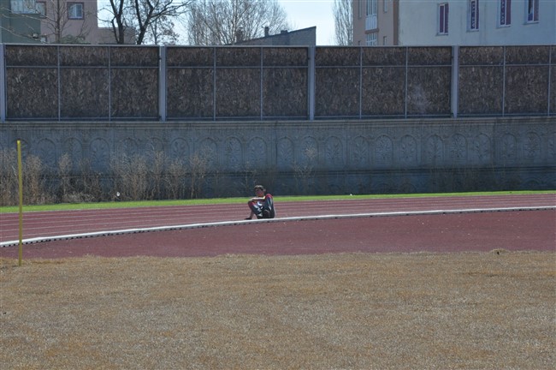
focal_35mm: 158
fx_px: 2430
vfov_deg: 8.7
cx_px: 278
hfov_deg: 13.1
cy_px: 185
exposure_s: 1/800
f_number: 14
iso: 1250
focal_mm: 105
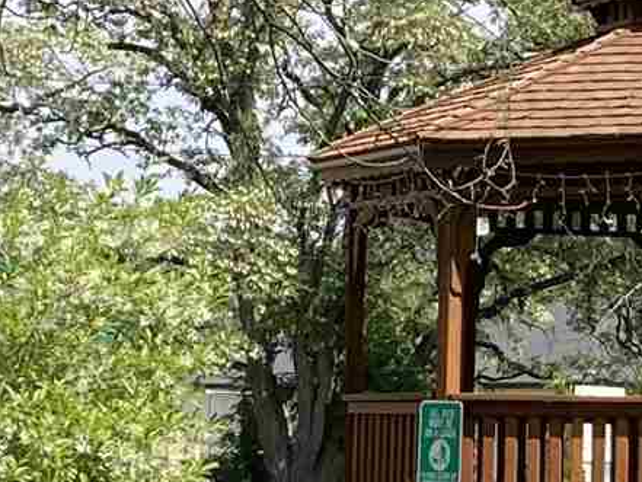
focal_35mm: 195
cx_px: 718
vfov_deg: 7.6
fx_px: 3618
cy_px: 389
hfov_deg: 10.0
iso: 20
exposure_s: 1/1116
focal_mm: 3.99
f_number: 1.8
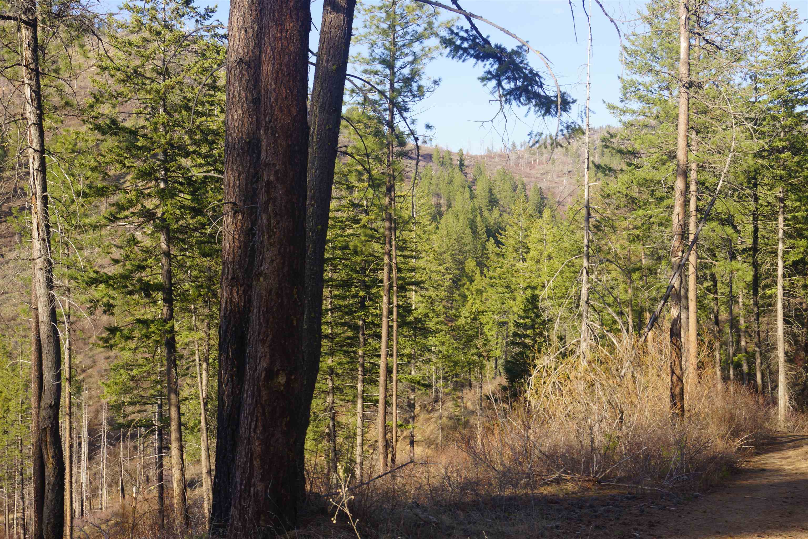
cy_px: 270
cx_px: 404
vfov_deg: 29.9
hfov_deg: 43.6
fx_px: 1010
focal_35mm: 45
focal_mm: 30
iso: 100
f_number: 10
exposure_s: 1/80
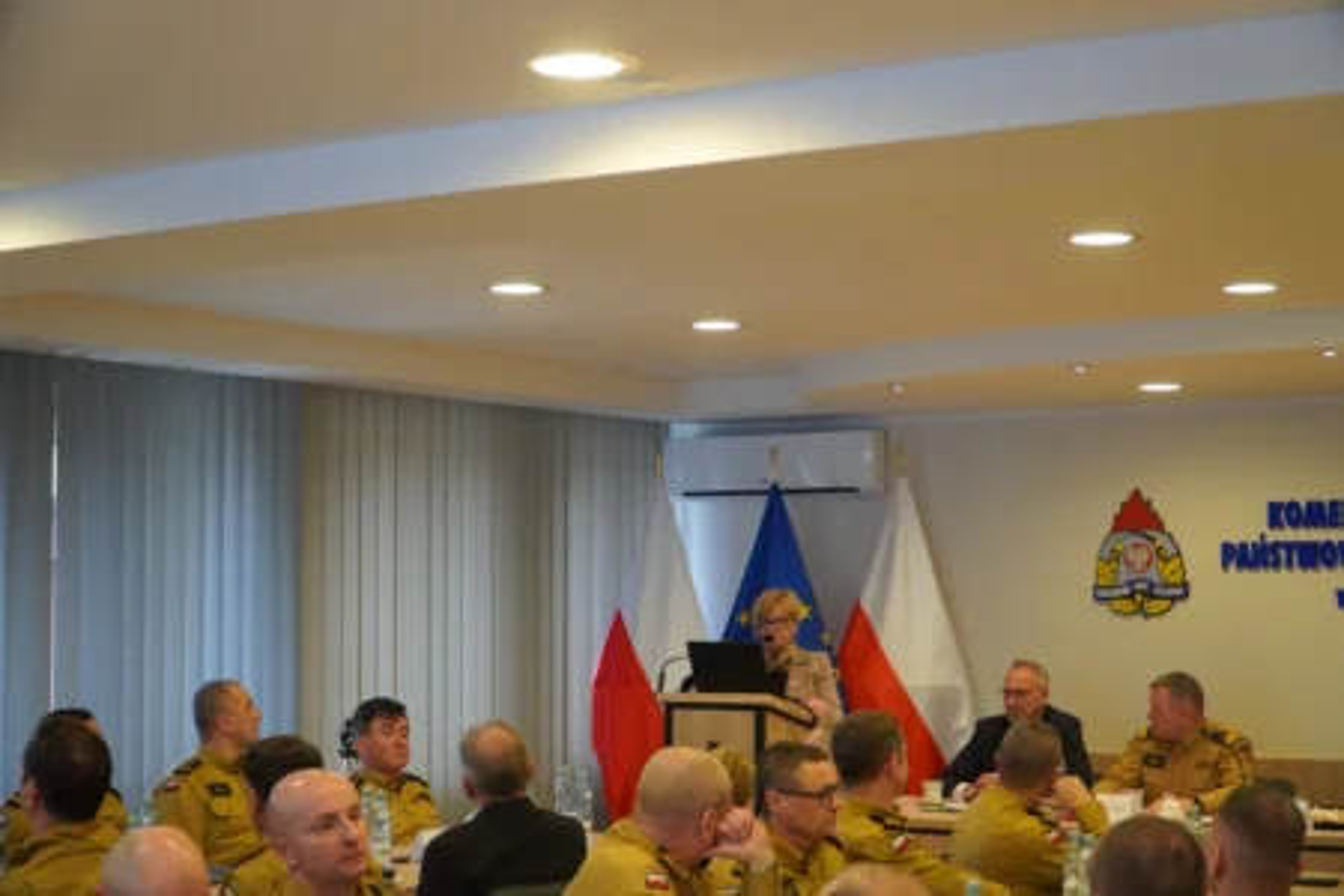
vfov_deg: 24.4
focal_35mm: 56
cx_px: 672
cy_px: 448
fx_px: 2072
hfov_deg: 35.9
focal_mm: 37
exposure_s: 1/160
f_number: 4
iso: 2500
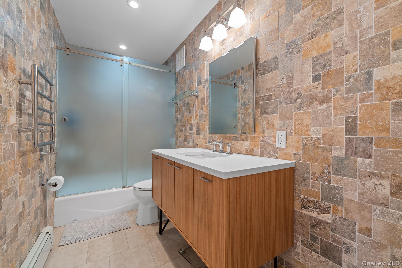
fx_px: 156
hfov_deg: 104.3
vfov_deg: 81.2
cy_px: 134
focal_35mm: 14
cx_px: 201
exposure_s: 1/1.67
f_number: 10
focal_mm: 14
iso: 400
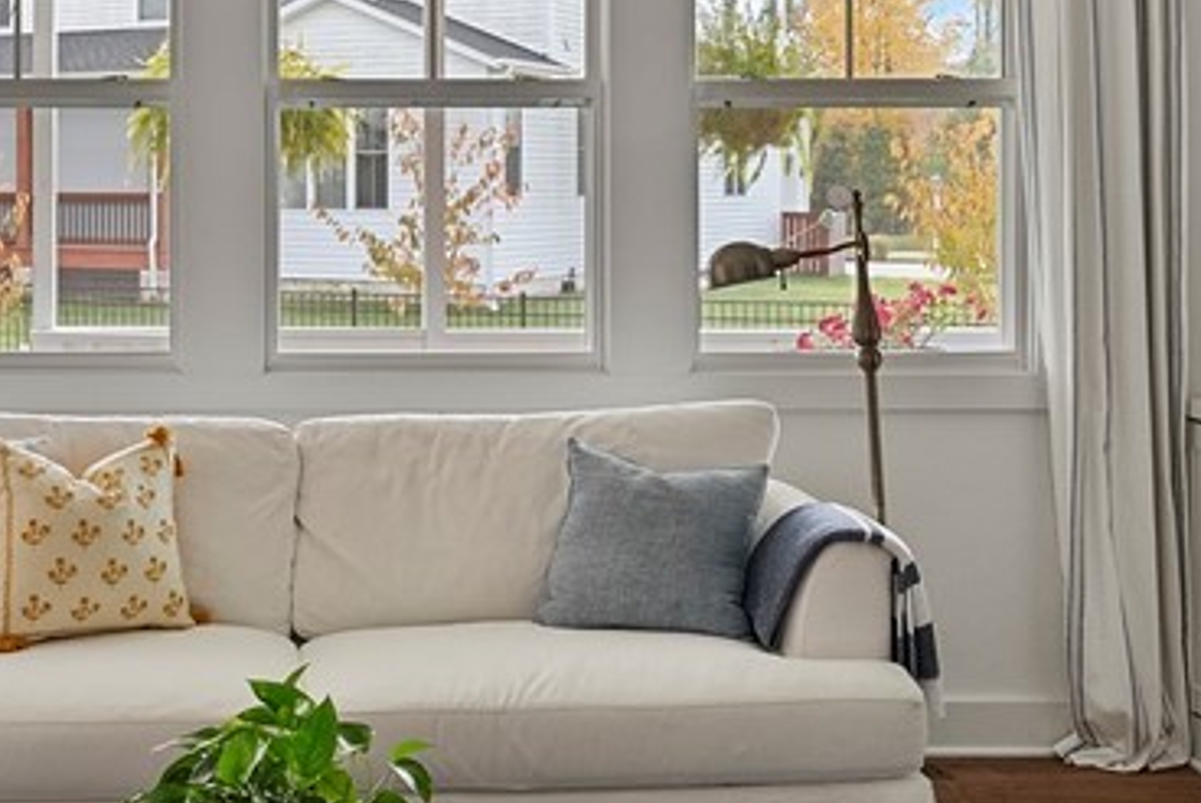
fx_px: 1870
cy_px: 183
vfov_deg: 23.9
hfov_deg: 34.8
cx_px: 292
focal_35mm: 56
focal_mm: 19
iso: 800
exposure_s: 1/8
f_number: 8
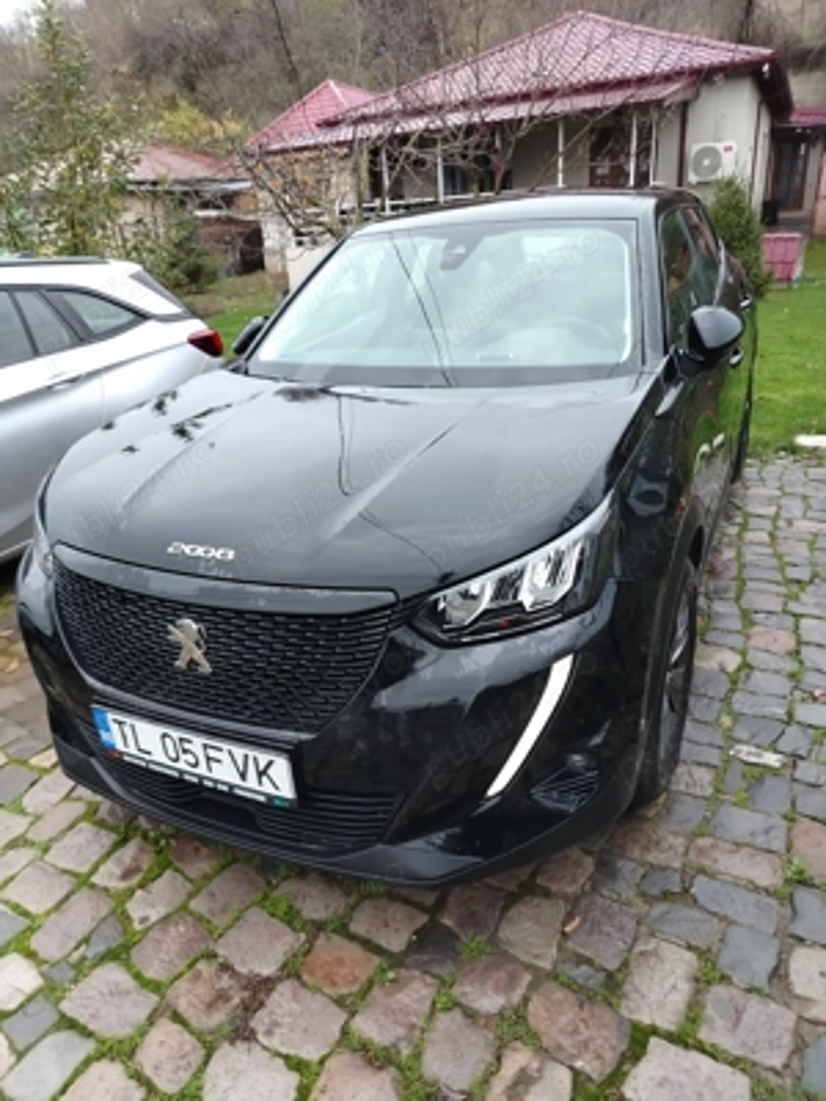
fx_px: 764
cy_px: 550
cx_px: 413
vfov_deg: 71.6
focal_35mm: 24
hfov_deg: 56.8
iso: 1188
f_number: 1.75
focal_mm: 5.25
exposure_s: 1/100
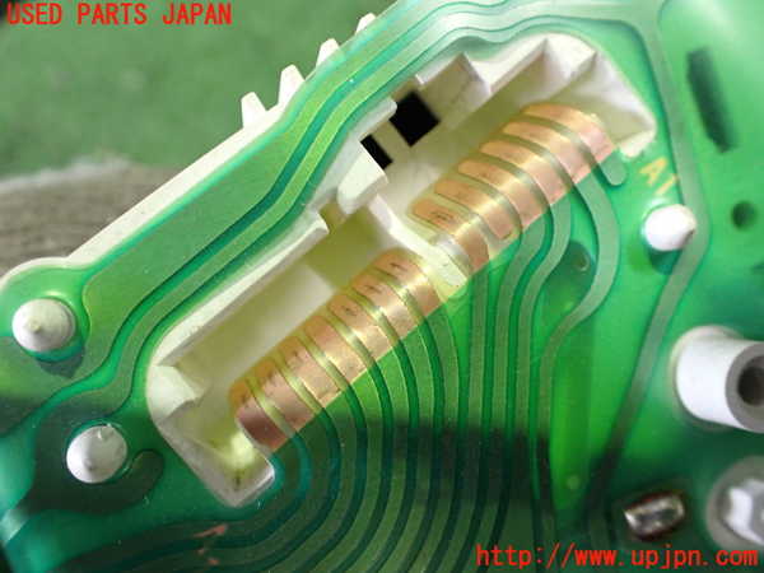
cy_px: 286
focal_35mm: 30
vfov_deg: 46.8
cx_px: 382
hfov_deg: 60.0
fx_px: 662
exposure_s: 1/50
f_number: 2.3
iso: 800
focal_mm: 5.4
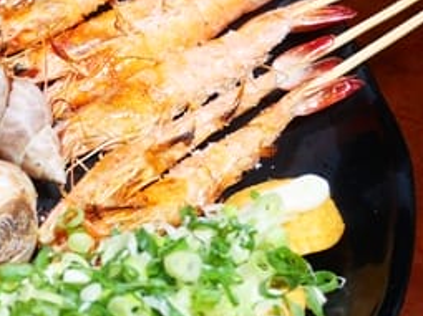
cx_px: -112
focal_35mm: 94
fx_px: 1148
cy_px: 240
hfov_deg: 19.4
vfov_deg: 15.6
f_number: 4.5
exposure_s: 1/60
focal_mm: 18
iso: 200
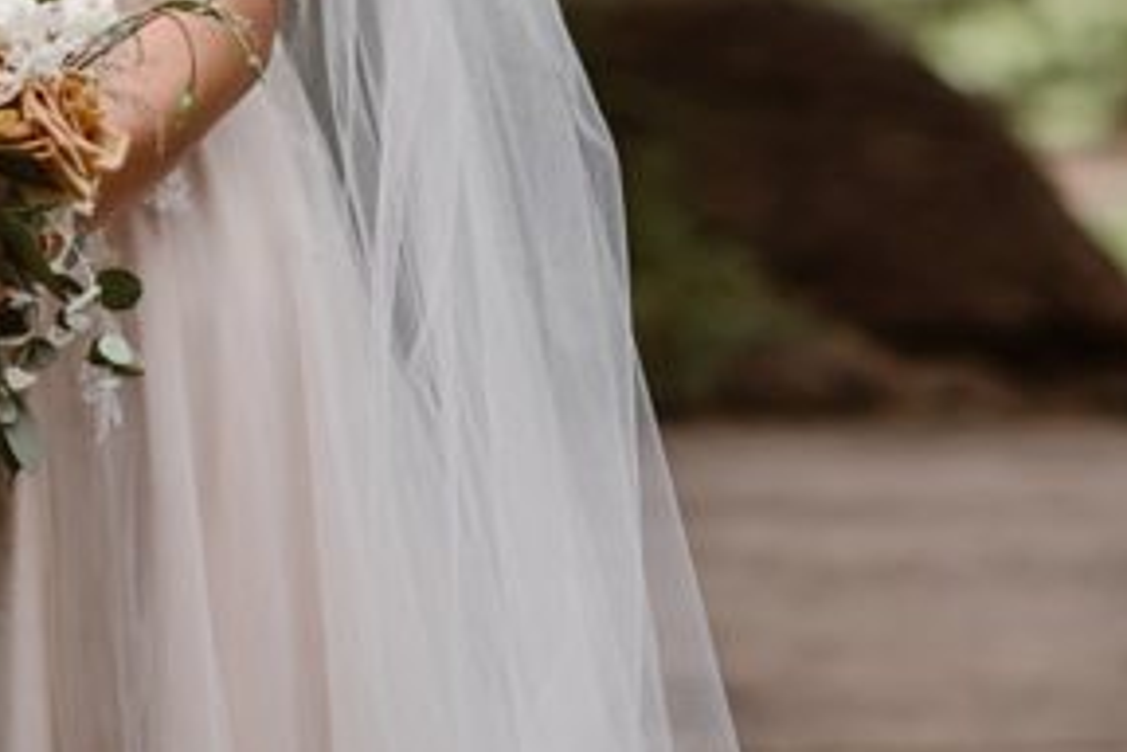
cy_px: -372
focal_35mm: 302
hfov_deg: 6.8
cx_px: -293
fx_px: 9454
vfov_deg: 4.5
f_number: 2
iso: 200
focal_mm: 85
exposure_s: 1/250
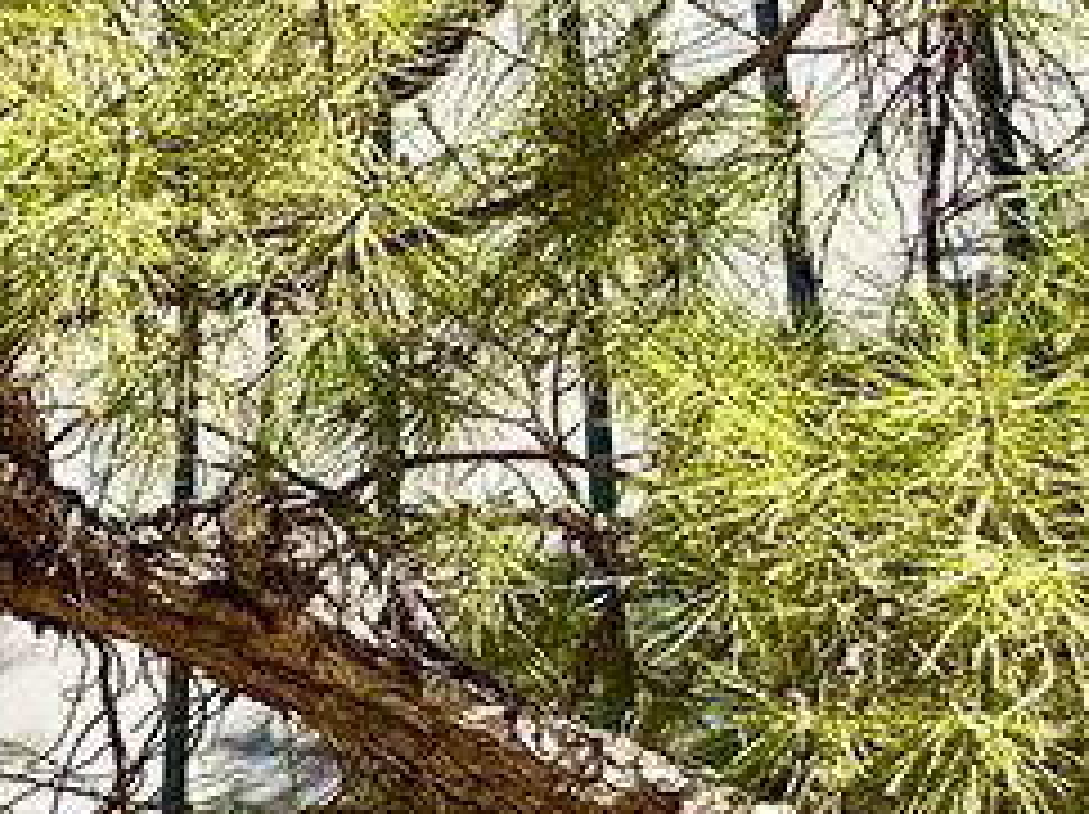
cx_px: -2102
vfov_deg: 9.2
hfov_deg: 9.7
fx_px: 4997
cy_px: -58
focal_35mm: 159
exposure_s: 1/2967
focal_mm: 6.86
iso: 80
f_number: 1.78
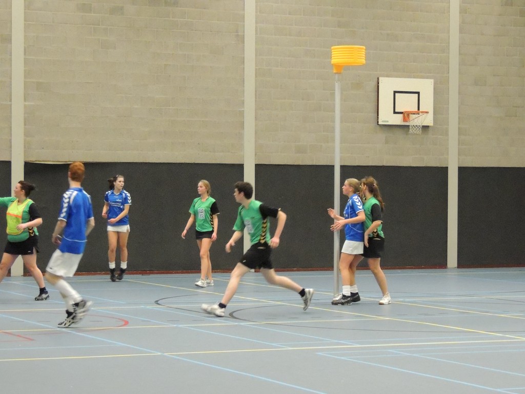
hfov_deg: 18.7
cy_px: 197
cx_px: 262
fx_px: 1592
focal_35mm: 105
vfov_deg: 14.1
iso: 3200
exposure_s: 1/100
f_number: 4.2
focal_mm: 18.7
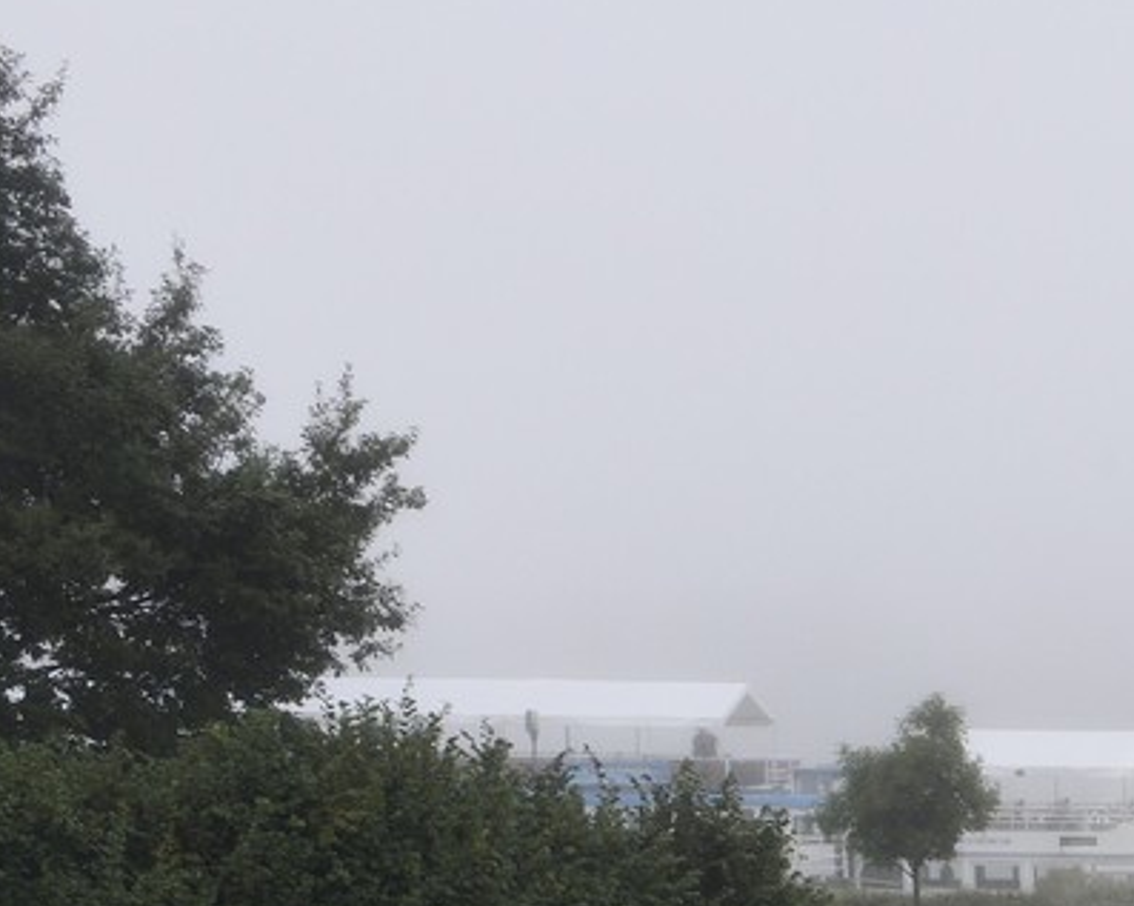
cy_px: 1412
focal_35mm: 121
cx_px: 2117
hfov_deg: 13.9
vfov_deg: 12.1
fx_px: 4058
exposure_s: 1/160
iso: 200
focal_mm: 32
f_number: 10
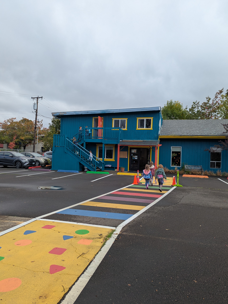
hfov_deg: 56.8
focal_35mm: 24
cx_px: 114
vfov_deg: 71.6
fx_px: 211
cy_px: 152
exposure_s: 1/1217
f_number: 1.85
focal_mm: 6.81
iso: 45
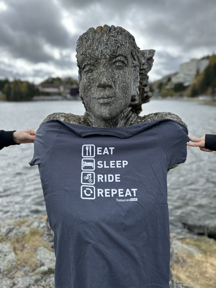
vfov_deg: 71.6
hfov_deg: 56.8
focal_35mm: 24
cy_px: 144
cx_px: 108
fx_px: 200
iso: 80
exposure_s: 1/1779
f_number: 1.78
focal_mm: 6.86
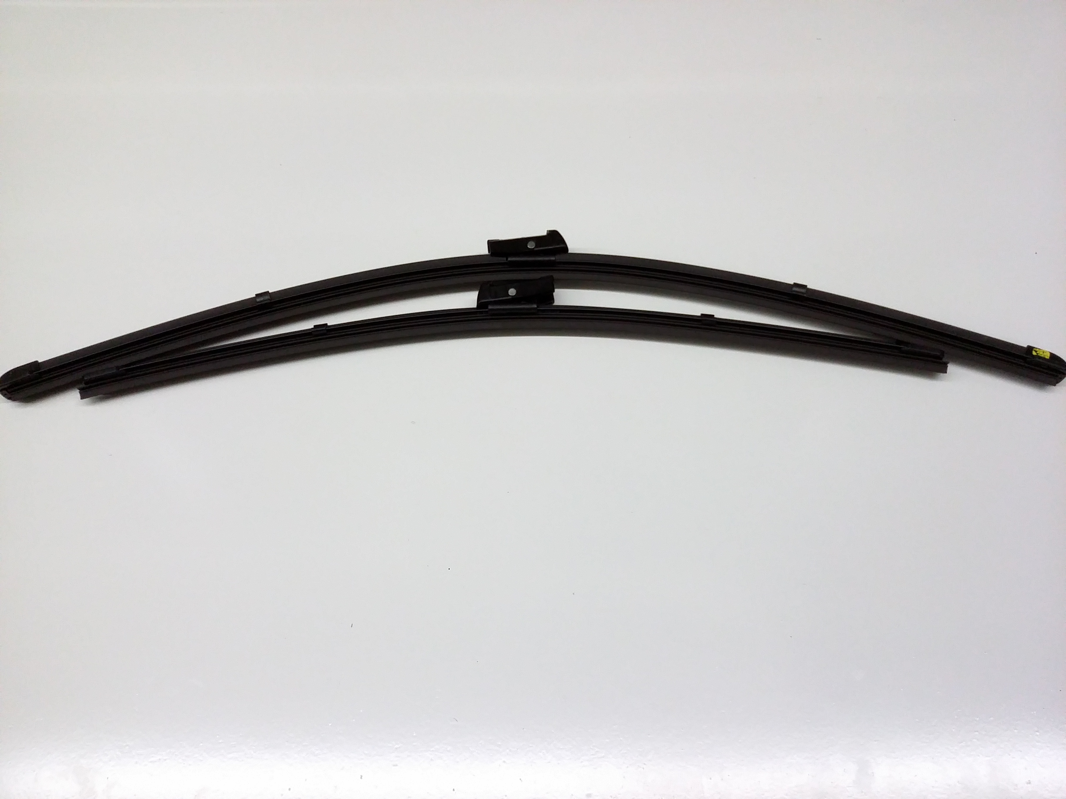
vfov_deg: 44.2
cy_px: 400
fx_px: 985
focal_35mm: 32
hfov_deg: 56.8
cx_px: 533
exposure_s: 1/30
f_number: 2.4
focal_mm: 3.4
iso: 200
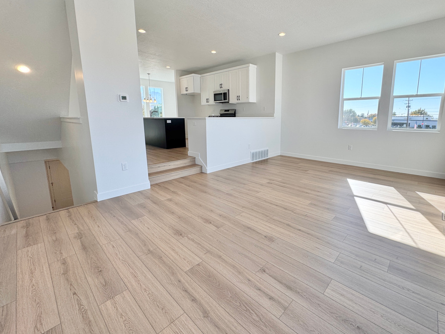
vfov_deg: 77.9
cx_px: 250
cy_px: 151
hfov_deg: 94.0
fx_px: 206
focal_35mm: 16
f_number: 2.2
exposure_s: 1/230
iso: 40
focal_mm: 2.22
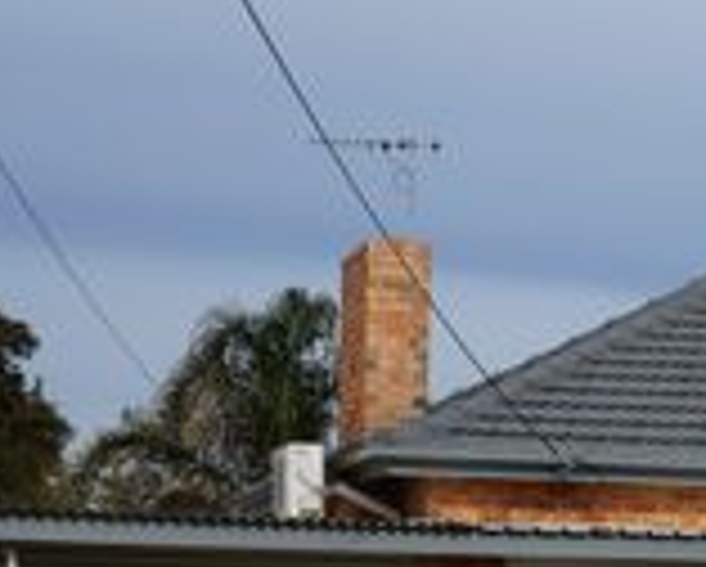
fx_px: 2372
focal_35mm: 113
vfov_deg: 13.4
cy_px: 596
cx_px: 877
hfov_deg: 16.2
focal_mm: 27
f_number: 16
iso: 100
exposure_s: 1/100
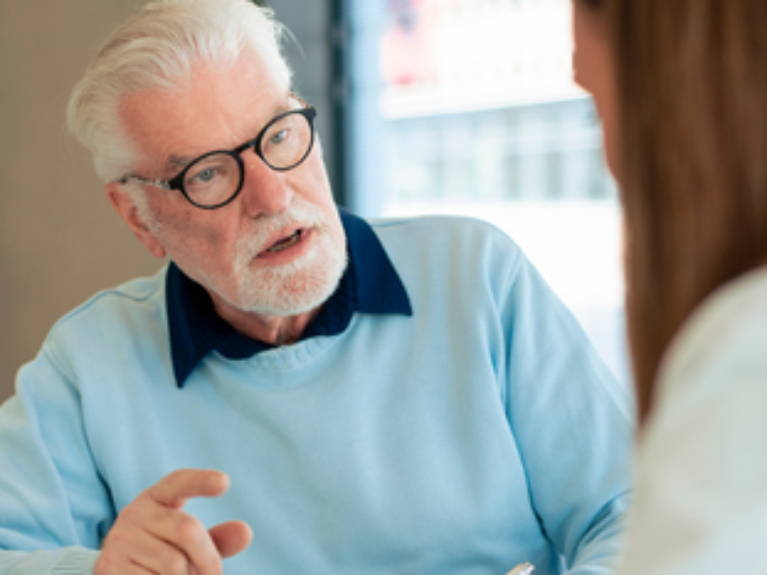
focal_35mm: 102
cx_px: 402
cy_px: 427
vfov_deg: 14.4
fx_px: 2259
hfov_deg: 19.3
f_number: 2.2
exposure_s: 1/125
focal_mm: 55
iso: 200
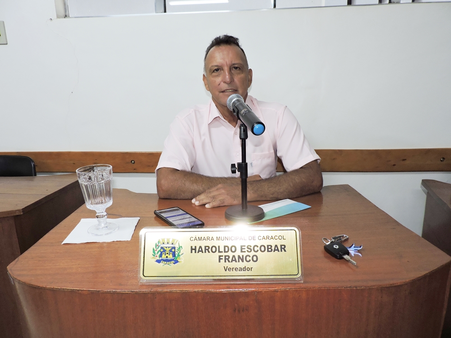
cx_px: 226
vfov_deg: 56.8
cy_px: 169
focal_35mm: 24
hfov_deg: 71.6
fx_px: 313
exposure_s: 1/25
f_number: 3
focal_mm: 4.3
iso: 200
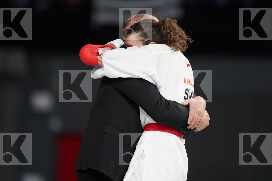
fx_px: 3536
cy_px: 86
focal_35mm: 468
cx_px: 135
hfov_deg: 4.4
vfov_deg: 2.9
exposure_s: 1/800
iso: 3200
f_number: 2.8
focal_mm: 400
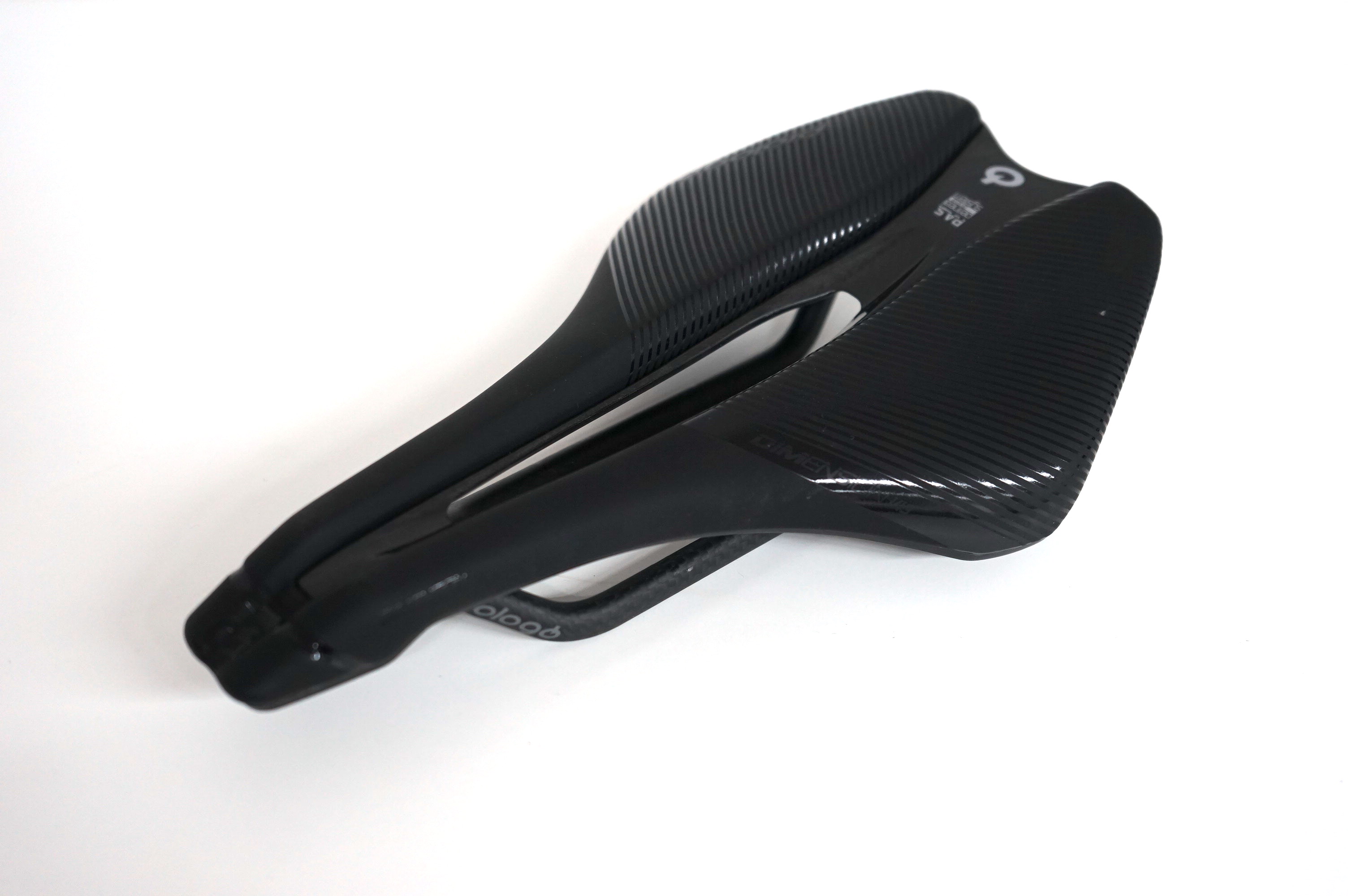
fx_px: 1721
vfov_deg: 29.2
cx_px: 674
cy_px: 448
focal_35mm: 46
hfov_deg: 42.8
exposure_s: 1/60
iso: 800
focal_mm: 46
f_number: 4.5
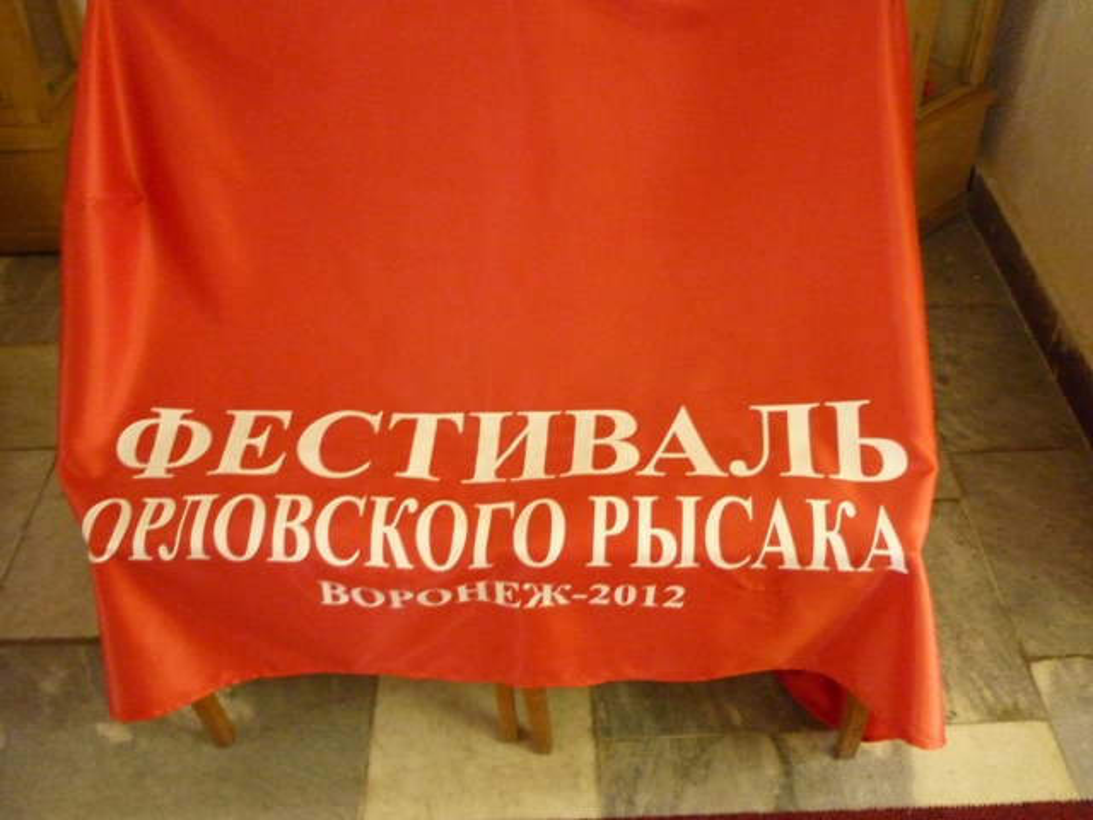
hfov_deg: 55.4
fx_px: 1042
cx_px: 546
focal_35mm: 33
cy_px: 410
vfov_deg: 42.9
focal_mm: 5.5
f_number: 2.8
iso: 800
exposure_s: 1/15
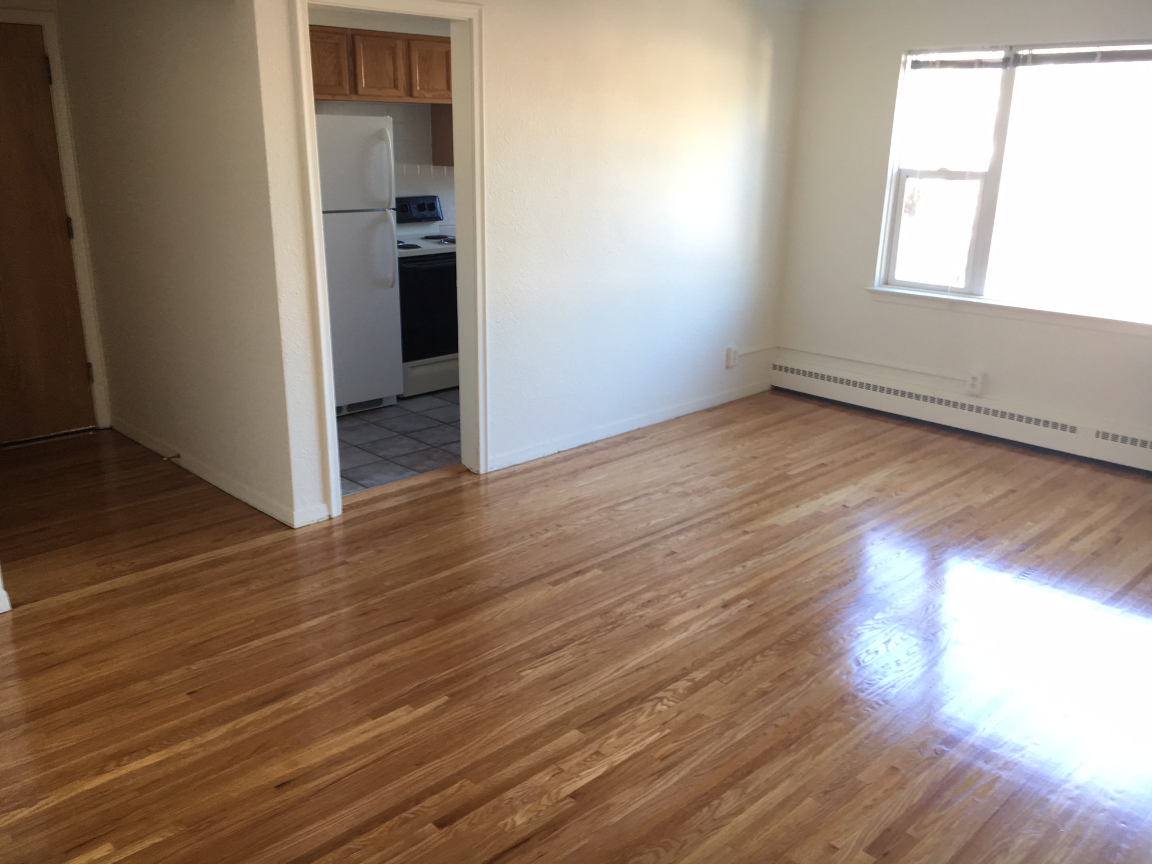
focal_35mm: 29
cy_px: 432
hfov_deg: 61.7
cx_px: 576
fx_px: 965
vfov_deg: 48.2
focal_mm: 4.15
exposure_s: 1/30
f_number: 2.2
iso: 50
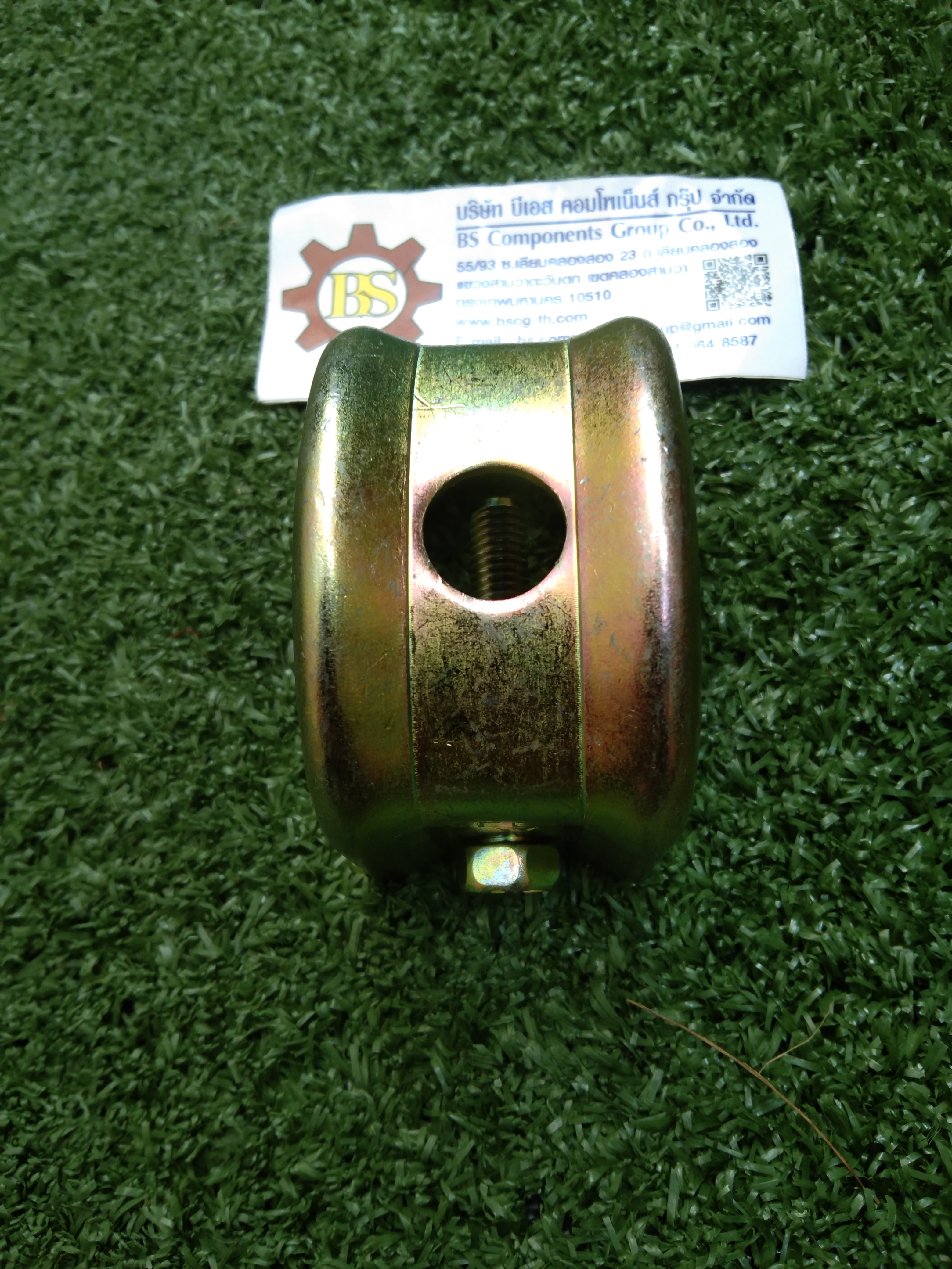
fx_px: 1100
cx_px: 476
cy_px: 634
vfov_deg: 60.0
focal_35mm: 30
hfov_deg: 46.8
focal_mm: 3.65
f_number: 2.2
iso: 111
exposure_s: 1/100
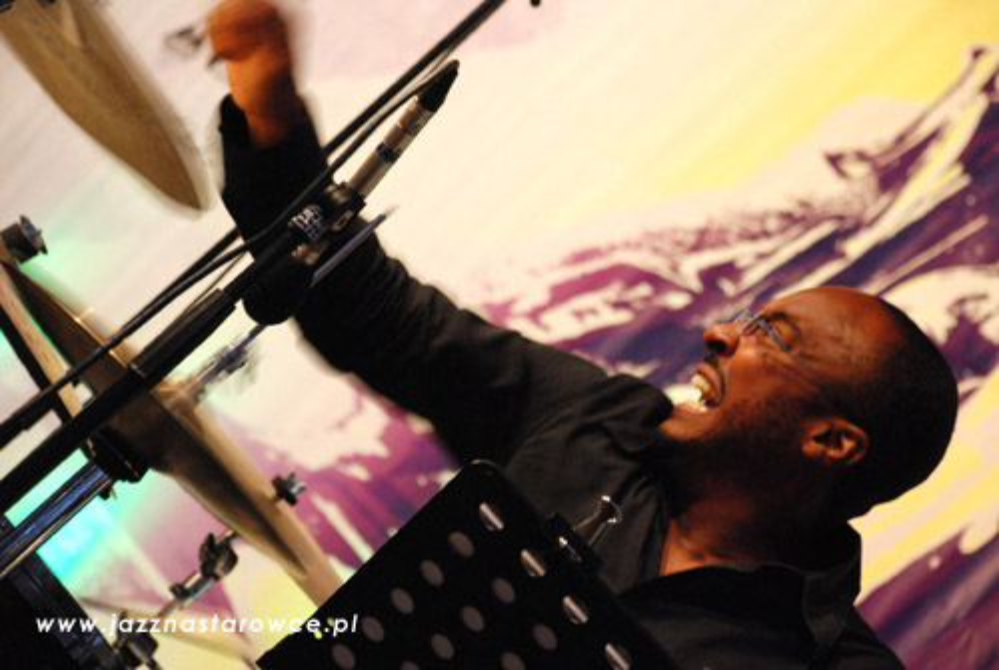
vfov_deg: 10.2
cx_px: 500
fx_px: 3752
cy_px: 335
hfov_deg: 15.2
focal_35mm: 135
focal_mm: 90
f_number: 5.6
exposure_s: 1/25
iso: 1600
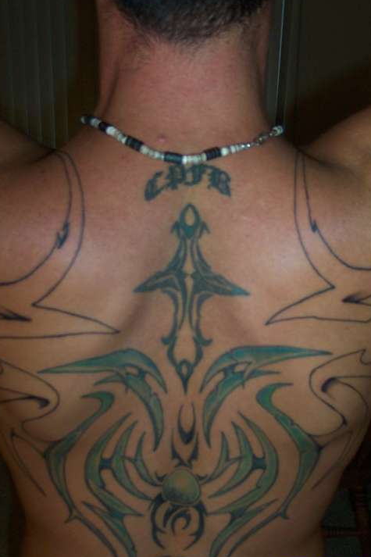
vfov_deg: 41.1
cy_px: 305
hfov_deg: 28.0
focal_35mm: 48
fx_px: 742
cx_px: 203
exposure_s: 1/30
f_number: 2.8
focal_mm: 8
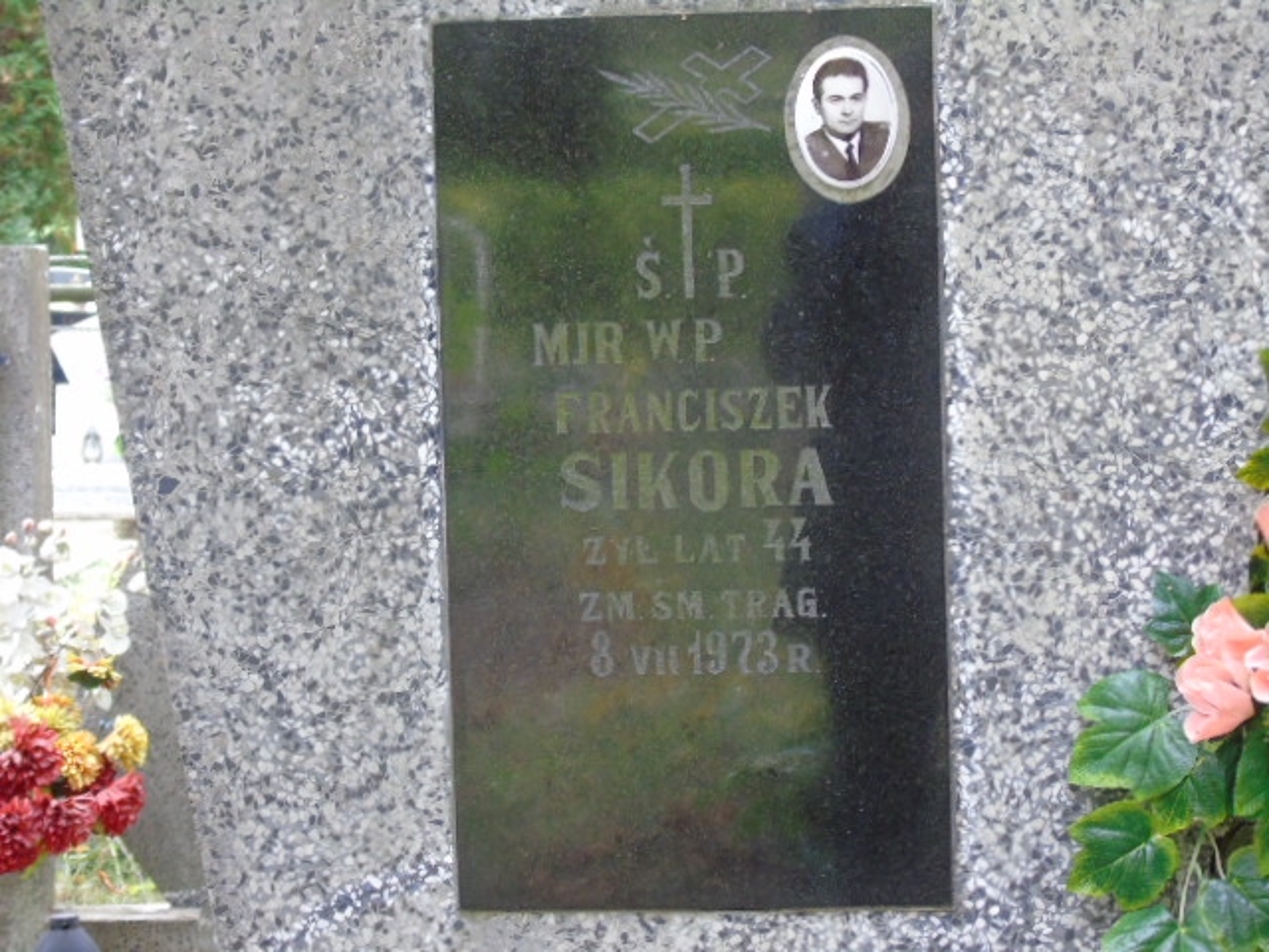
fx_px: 3959
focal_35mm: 108
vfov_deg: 13.7
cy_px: 476
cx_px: 634
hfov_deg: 18.2
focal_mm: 19
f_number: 4.4
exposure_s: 1/25
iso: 400
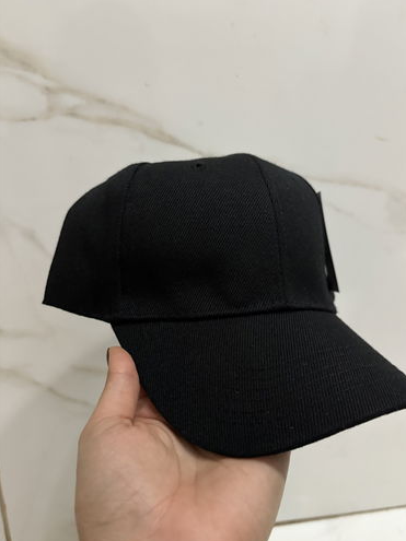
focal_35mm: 28
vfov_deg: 63.4
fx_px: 438
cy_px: 279
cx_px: 217
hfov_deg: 49.7
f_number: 1.6
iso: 500
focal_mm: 5.96
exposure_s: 1/25
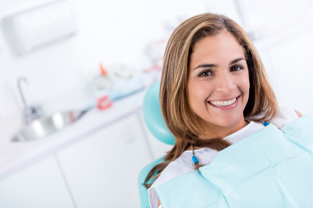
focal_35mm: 56
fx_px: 487
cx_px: 156
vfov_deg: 24.2
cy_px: 104
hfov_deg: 35.6
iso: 200
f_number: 2.8
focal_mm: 56
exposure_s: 1/200
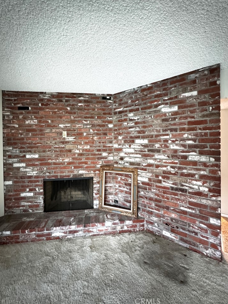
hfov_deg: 81.7
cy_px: 143
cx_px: 107
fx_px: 132
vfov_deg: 98.1
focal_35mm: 15
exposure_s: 1/17
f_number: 2.2
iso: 2000
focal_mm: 2.22
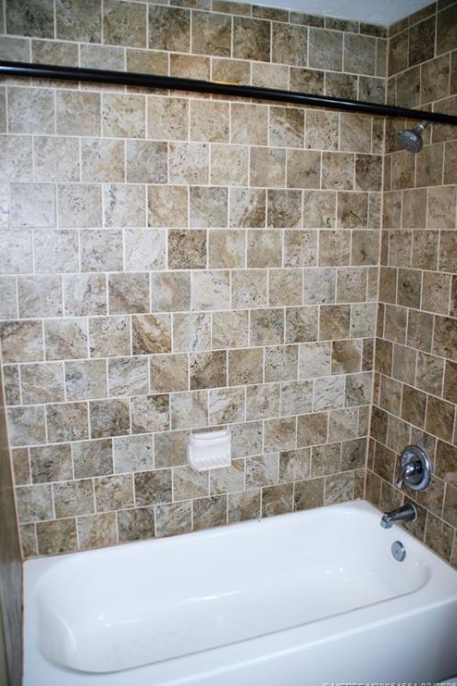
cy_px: 338
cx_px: 221
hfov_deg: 46.4
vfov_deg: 65.5
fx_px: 533
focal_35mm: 28
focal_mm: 18
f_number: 3.5
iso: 200
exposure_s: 1/60
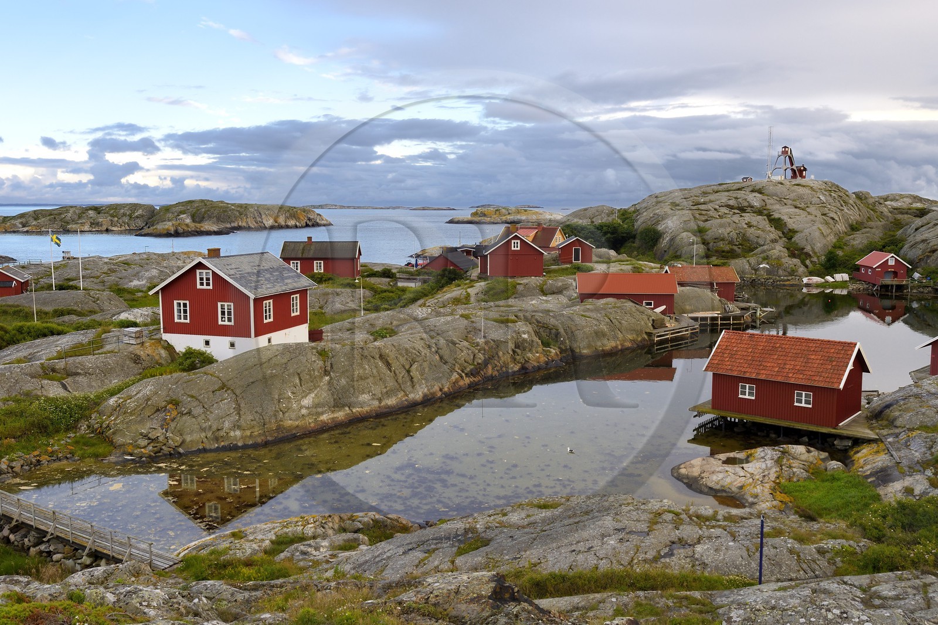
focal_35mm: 32
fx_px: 834
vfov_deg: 41.1
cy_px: 312
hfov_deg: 58.7
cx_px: 469
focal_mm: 32
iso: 200
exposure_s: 1/160
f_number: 6.3
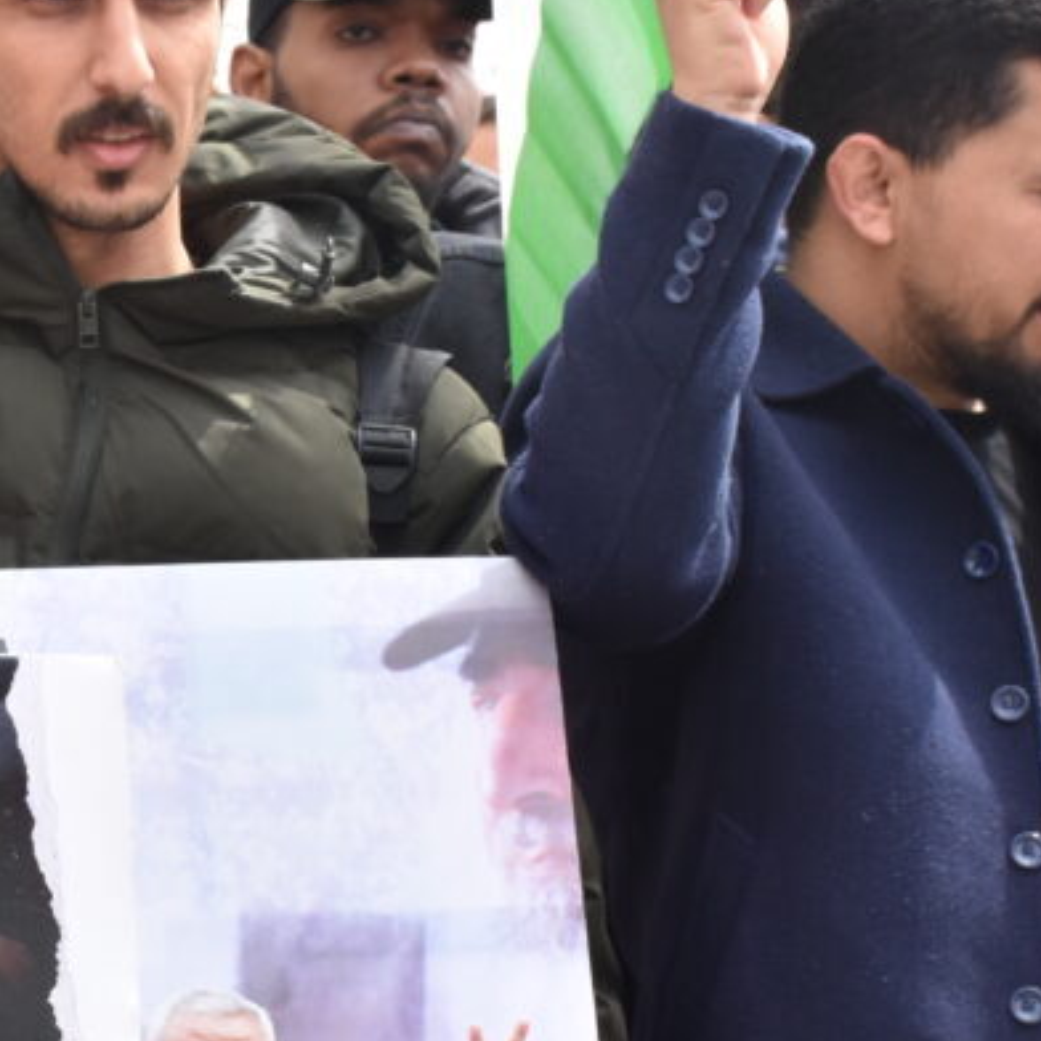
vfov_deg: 10.0
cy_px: 607
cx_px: -218
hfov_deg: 9.8
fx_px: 5954
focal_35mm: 175
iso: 400
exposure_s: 1/160
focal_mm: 42
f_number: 13
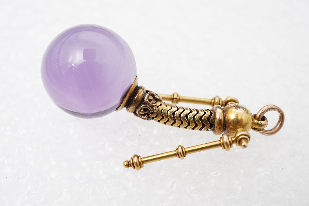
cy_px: 103
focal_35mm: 45
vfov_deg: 29.9
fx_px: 386
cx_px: 154
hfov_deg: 43.6
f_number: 14
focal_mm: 30
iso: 400
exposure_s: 1/125
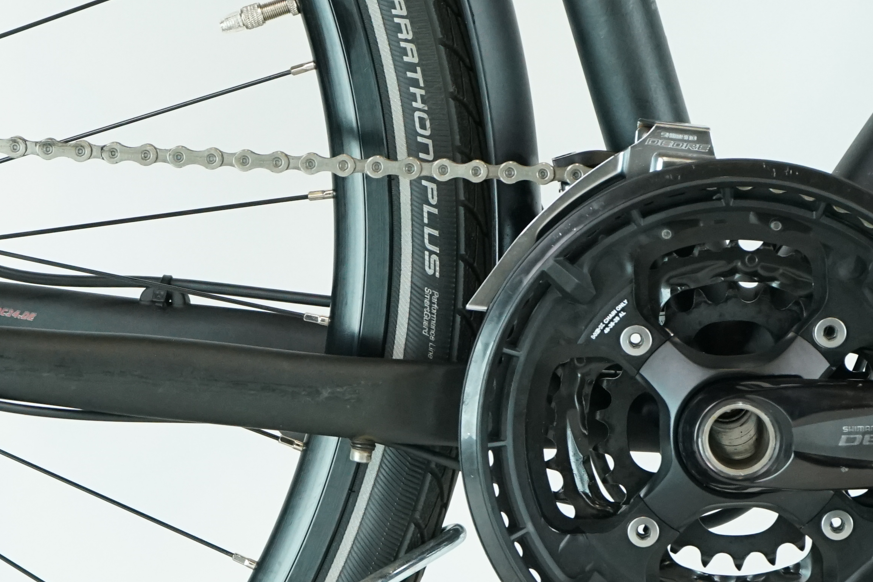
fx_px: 4413
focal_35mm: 182
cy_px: 289
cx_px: 200
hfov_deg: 11.3
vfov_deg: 7.5
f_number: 6.3
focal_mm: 70
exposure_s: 1/200
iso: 2000
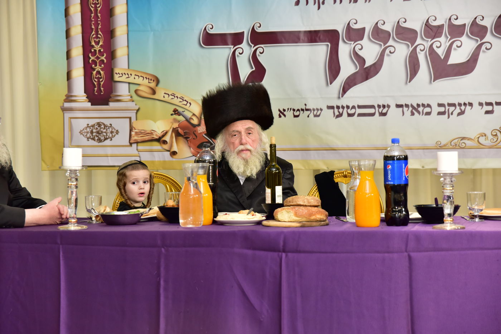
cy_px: 167
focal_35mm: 70
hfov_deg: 28.8
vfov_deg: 19.5
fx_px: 974
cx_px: 250
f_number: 4.5
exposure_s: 1/250
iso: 1600
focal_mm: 70
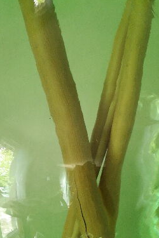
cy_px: 201
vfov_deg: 6.5
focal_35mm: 318
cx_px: 100
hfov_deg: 4.3
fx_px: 2107
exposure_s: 1/30
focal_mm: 45
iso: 800
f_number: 5.6
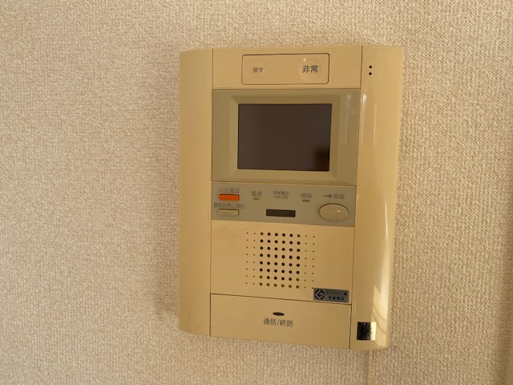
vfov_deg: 53.1
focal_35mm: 26
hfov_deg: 67.3
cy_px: 192
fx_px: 385
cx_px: 256
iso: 32
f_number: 1.8
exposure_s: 1/281
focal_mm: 4.25
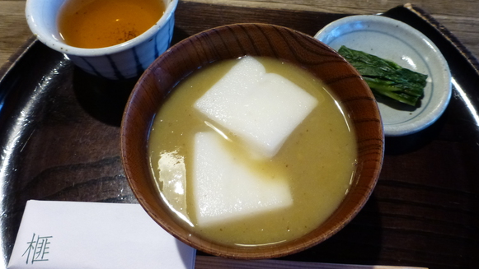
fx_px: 343
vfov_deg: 42.9
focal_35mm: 27
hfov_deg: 69.8
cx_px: 246
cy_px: 122
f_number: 3.3
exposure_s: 1/10
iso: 400
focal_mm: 4.3
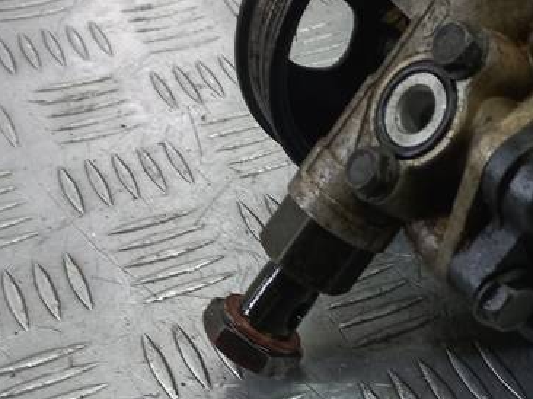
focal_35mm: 70
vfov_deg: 20.9
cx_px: 481
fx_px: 1077
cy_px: 252
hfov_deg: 26.8
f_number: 1.8
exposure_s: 1/50
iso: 64
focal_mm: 4.6
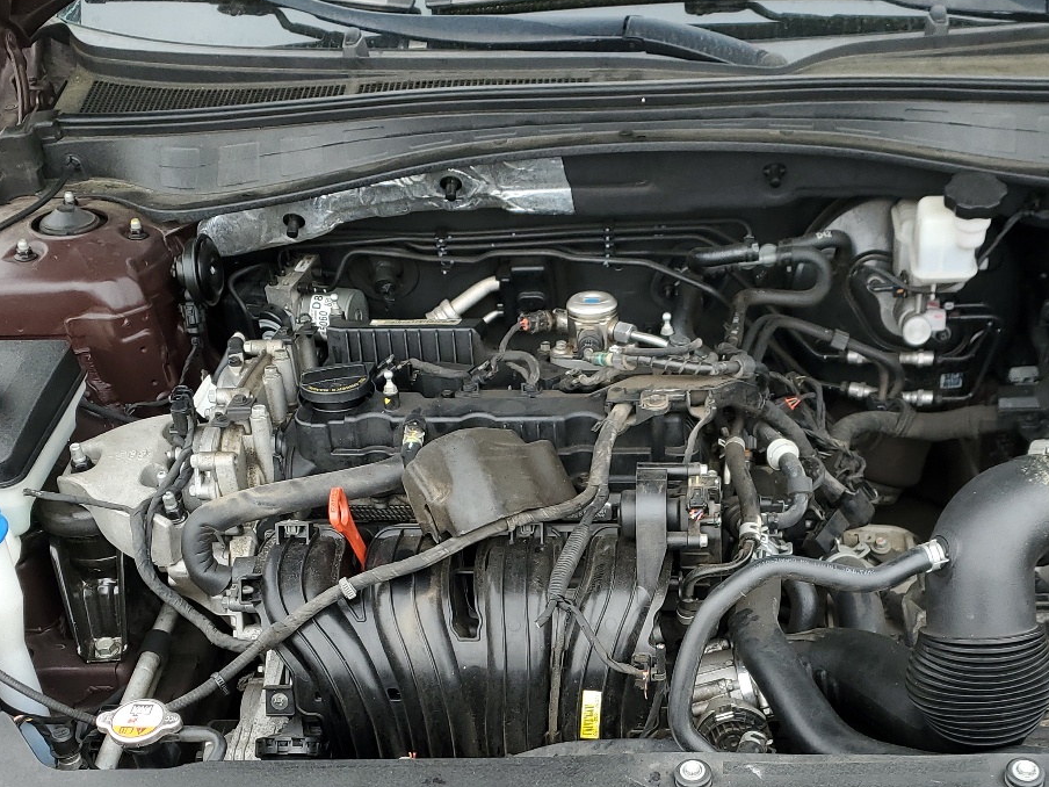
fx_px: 1394
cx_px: 701
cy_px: 623
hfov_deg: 40.7
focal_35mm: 46
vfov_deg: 30.8
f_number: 1.5
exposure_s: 1/244
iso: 50
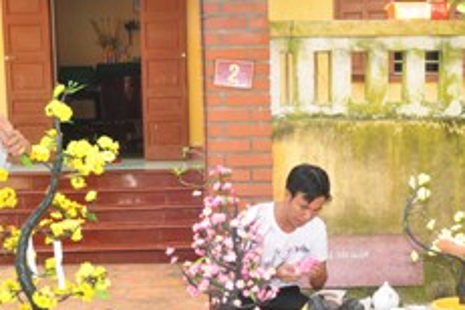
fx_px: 787
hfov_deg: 32.9
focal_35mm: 61
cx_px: 262
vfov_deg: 22.0
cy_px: 244
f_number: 4
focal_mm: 21
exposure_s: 1/200
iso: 400
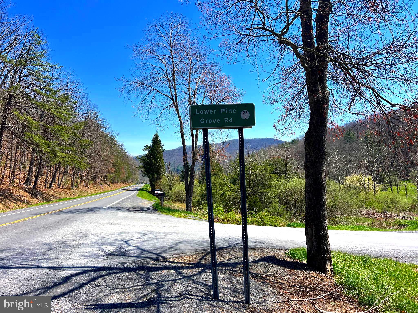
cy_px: 156
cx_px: 209
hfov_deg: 67.3
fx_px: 314
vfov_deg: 53.1
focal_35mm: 26
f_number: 1.5
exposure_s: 1/3571
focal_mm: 5.7
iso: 50
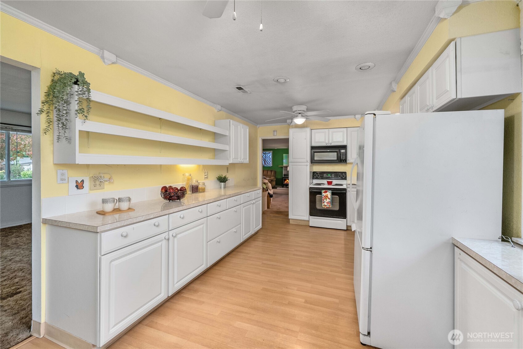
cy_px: 174
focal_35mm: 14
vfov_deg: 81.3
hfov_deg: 104.2
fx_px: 203
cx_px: 262
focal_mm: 14
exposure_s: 1/6
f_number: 7.1
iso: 1000
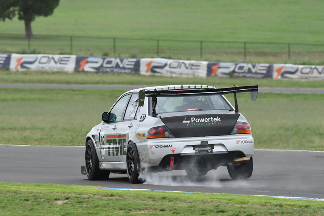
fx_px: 6752
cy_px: 108
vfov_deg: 1.8
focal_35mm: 750
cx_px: 162
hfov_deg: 2.7
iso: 1250
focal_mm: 500
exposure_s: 1/640
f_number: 11
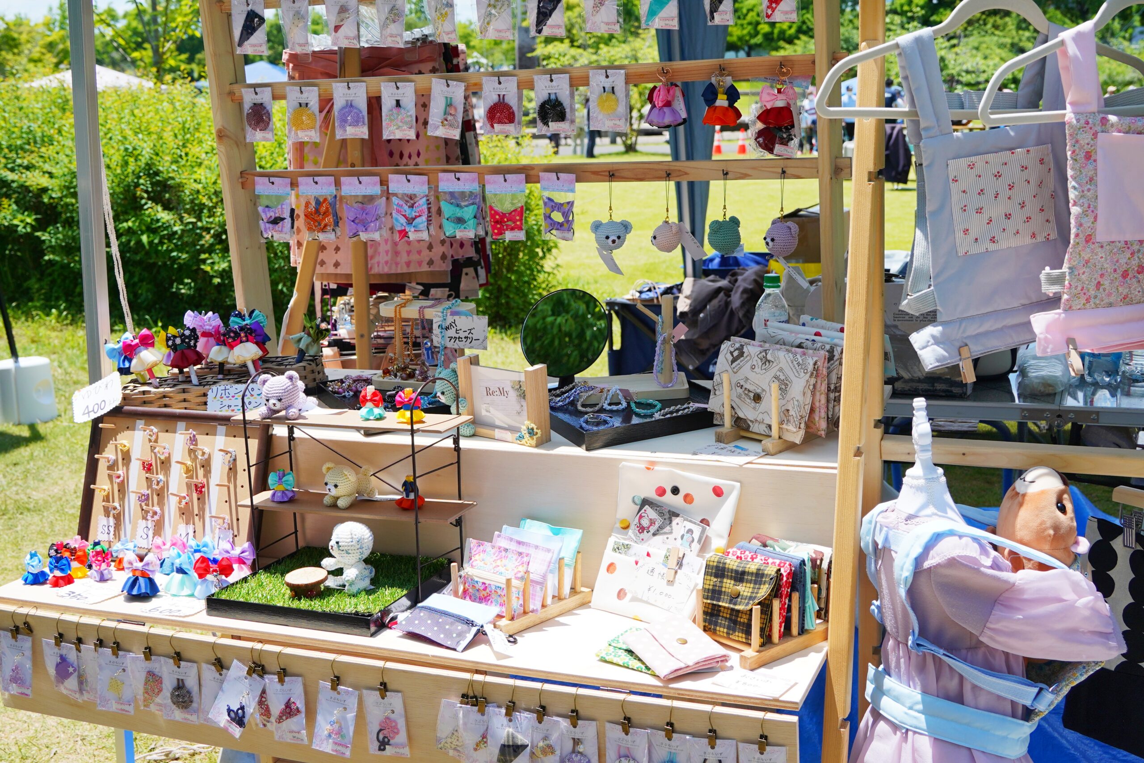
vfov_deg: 31.9
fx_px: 1335
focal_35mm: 42
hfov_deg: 46.4
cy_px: 382
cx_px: 572
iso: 200
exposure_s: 1/1000
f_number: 5.6
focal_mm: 28
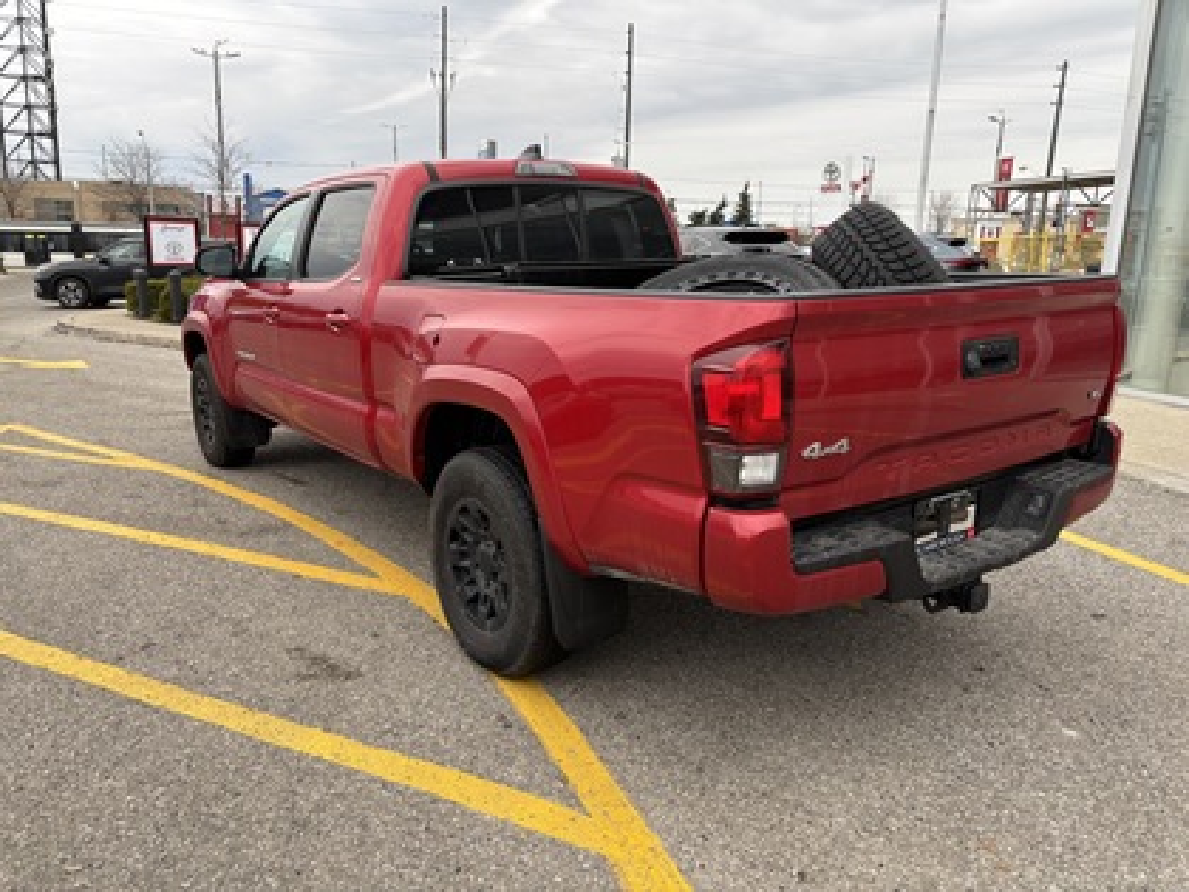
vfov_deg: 53.1
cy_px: 446
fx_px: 893
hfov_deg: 67.3
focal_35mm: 26
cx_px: 594
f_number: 1.6
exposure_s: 1/400
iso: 50
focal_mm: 5.96
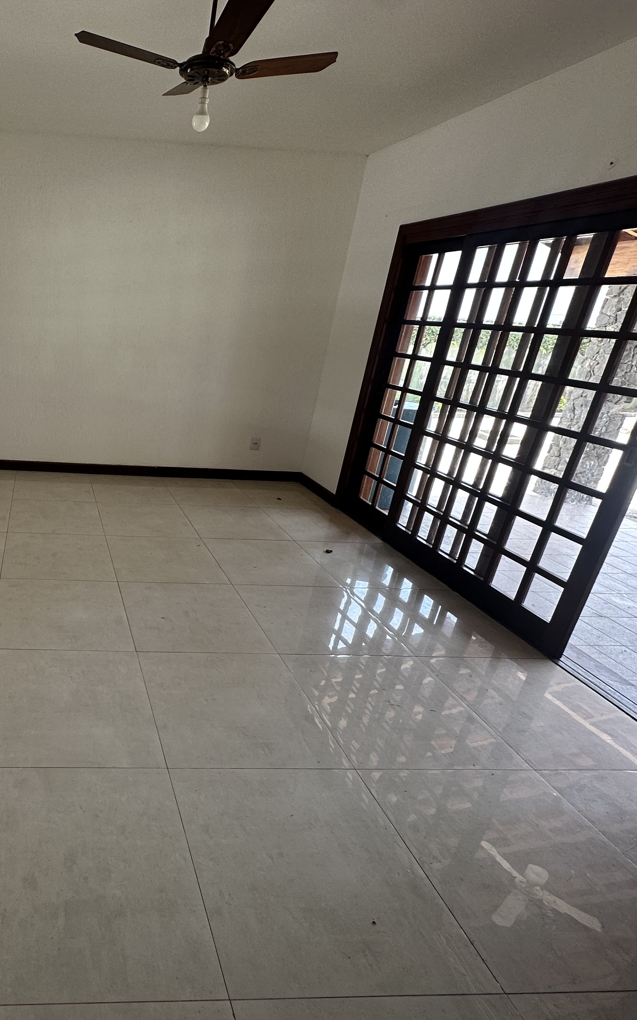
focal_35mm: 20
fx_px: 556
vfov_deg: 85.1
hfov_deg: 52.7
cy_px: 512
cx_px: 69
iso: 50
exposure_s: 1/99
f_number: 2.2
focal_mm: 2.22
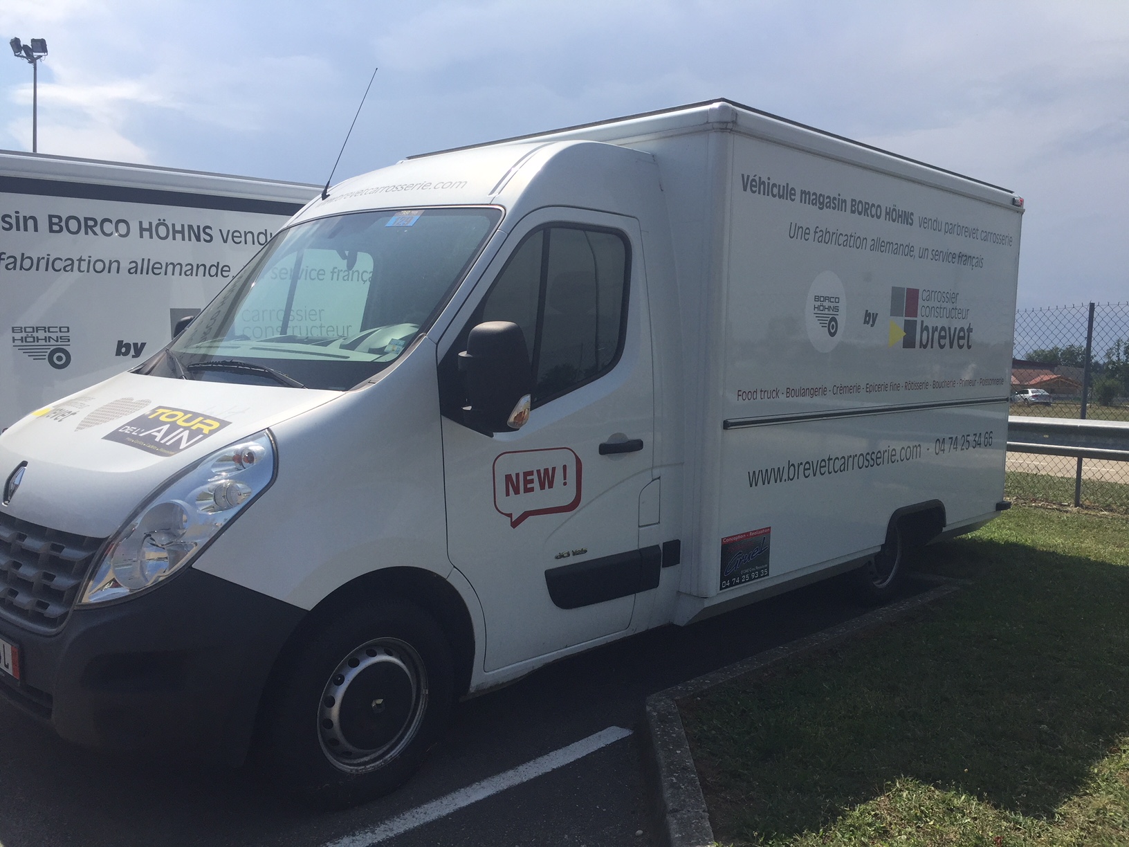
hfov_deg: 61.7
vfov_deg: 48.2
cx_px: 564
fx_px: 946
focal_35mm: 29
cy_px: 424
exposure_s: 1/3049
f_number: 2.2
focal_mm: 4.15
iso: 32
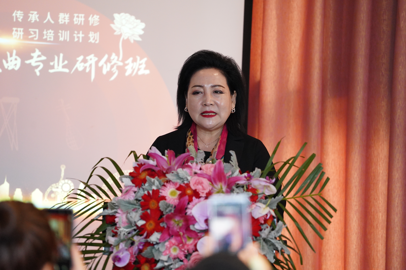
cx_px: 203
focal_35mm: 200
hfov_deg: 10.3
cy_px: 135
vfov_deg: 6.9
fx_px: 2254
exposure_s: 1/200
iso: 6400
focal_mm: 200
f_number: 4
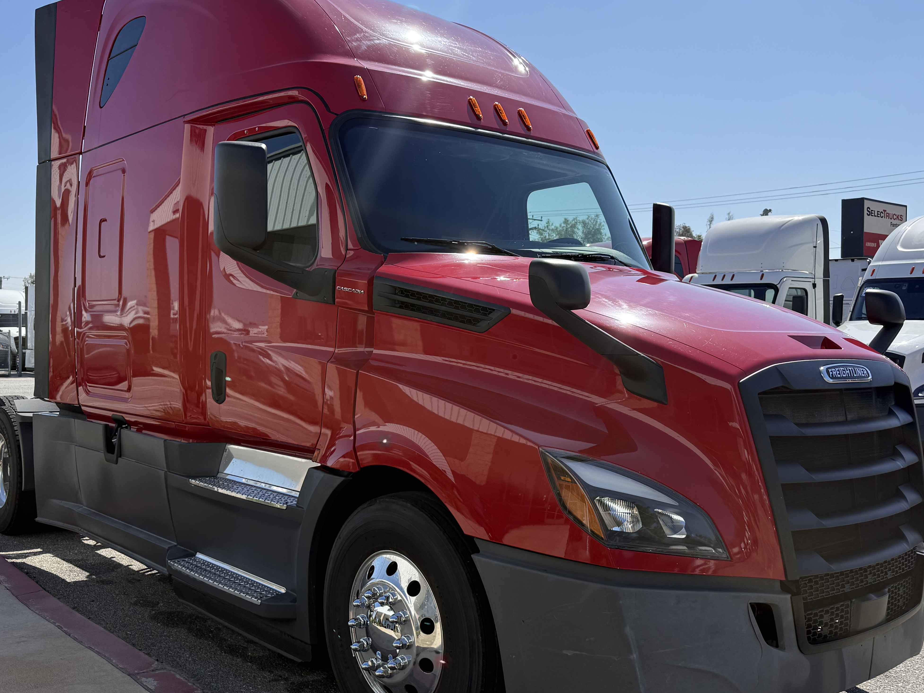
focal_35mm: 35
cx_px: 425
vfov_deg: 40.7
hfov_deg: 52.6
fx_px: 934
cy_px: 351
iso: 80
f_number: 1.78
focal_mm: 6.76
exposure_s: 1/4673
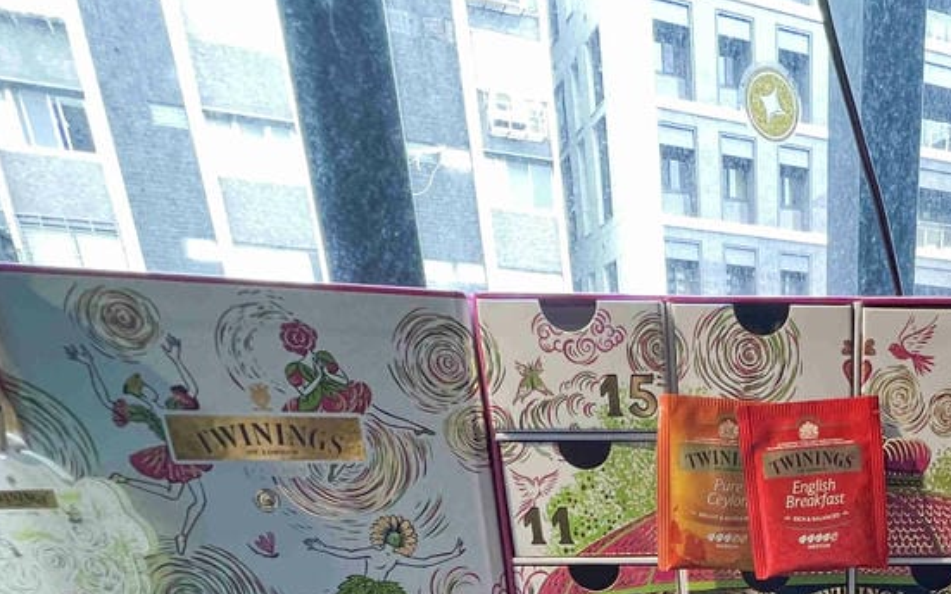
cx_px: 837
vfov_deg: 32.0
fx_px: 777
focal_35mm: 30
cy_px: 768
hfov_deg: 55.5
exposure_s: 1/121
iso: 200
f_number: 1.8
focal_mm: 1.57
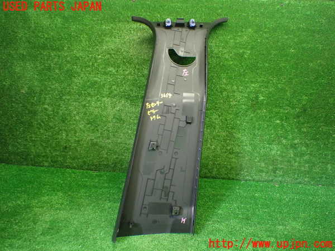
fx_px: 290
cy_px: 126
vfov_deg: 46.8
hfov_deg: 60.0
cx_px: 168
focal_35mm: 30
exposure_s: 1/125
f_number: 2.3
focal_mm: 5.4
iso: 800
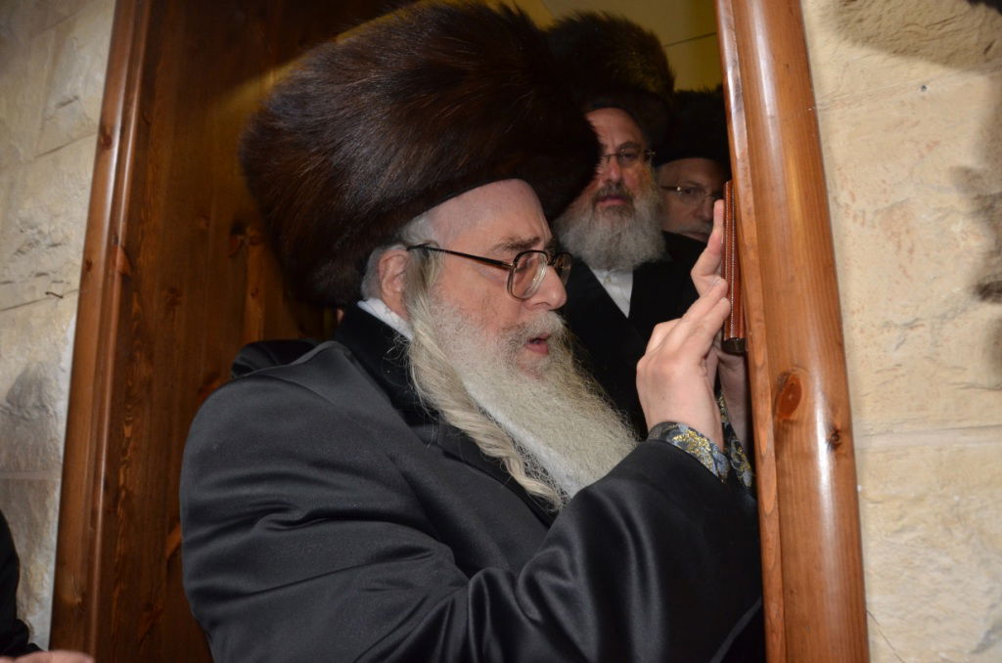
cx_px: 501
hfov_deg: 67.5
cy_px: 332
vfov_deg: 47.7
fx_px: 750
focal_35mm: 27
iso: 1000
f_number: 5
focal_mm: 18
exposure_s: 1/60
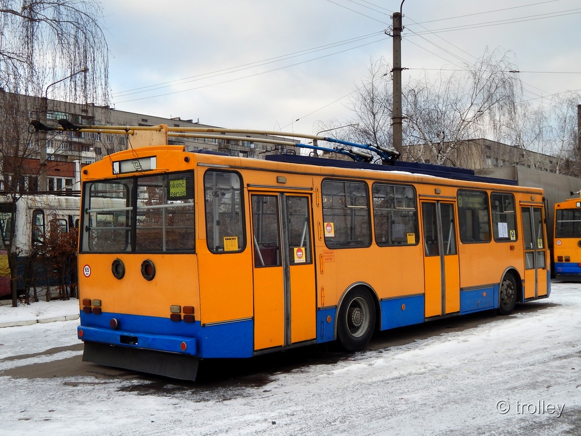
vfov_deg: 33.6
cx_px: 290
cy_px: 218
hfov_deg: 43.9
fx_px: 722
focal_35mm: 43
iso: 125
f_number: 3.6
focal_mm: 7.7
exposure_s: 1/160
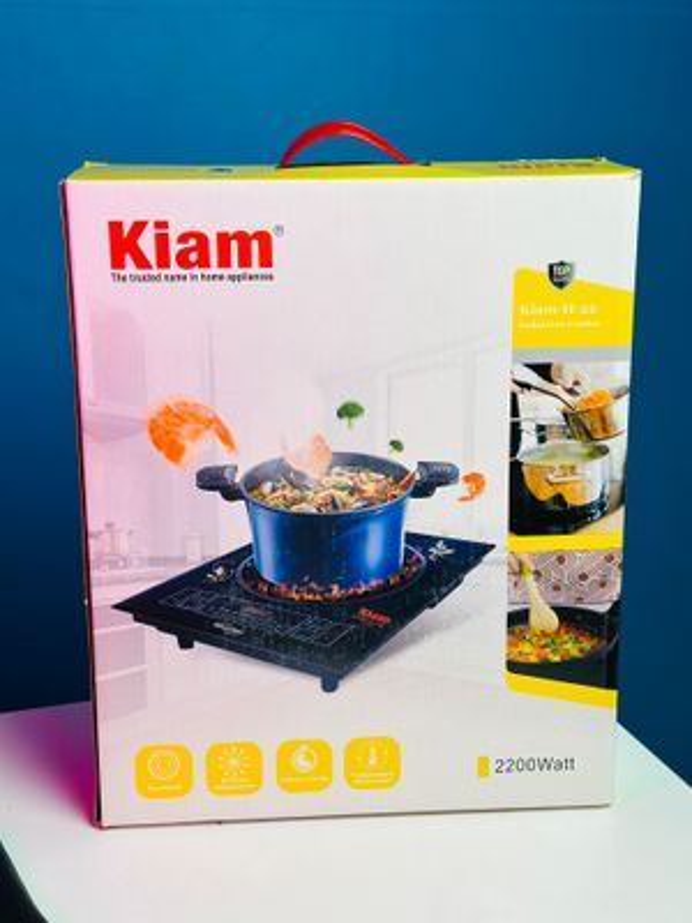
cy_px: 462
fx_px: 1279
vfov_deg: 39.7
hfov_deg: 30.3
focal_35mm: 48
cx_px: 346
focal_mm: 6.86
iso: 80
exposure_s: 1/50
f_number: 1.78
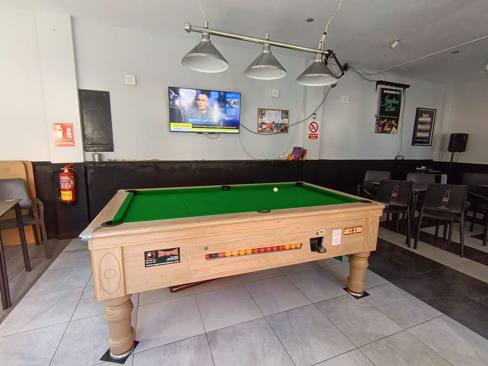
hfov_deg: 91.0
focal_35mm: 17
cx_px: 244
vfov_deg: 74.7
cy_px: 183
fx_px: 240
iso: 529
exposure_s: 1/50
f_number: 2.2
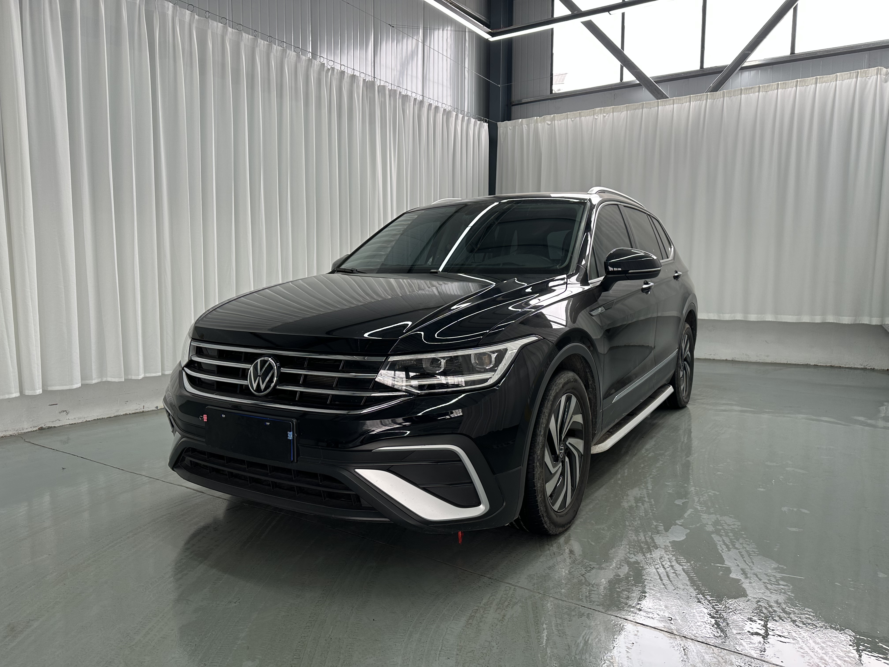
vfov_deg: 56.8
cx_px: 444
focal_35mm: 24
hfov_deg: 71.6
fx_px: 616
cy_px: 334
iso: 80
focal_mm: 6.86
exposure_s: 1/121
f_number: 1.78
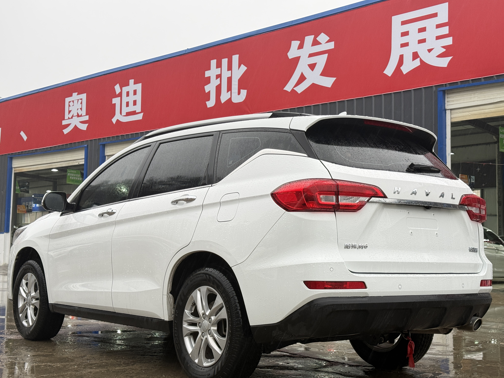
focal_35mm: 49
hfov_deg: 38.9
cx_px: 253
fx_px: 713
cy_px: 190
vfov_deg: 29.7
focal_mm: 6.76
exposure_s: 1/50
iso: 64
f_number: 1.78
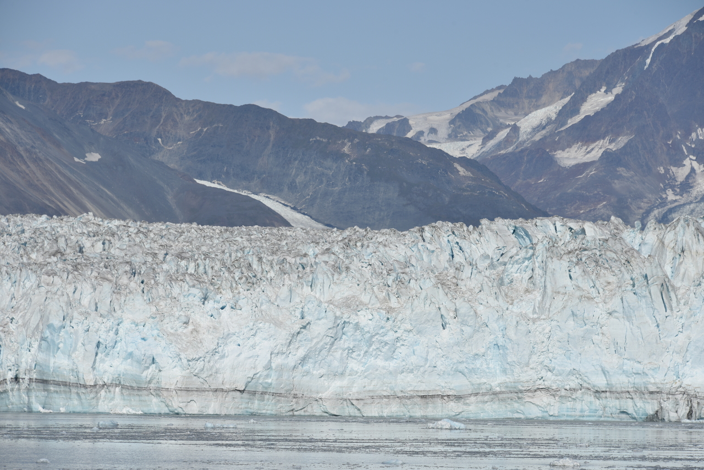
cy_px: 235
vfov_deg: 7.2
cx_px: 352
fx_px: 3716
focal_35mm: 190
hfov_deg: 10.8
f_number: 11
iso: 100
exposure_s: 1/500
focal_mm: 190
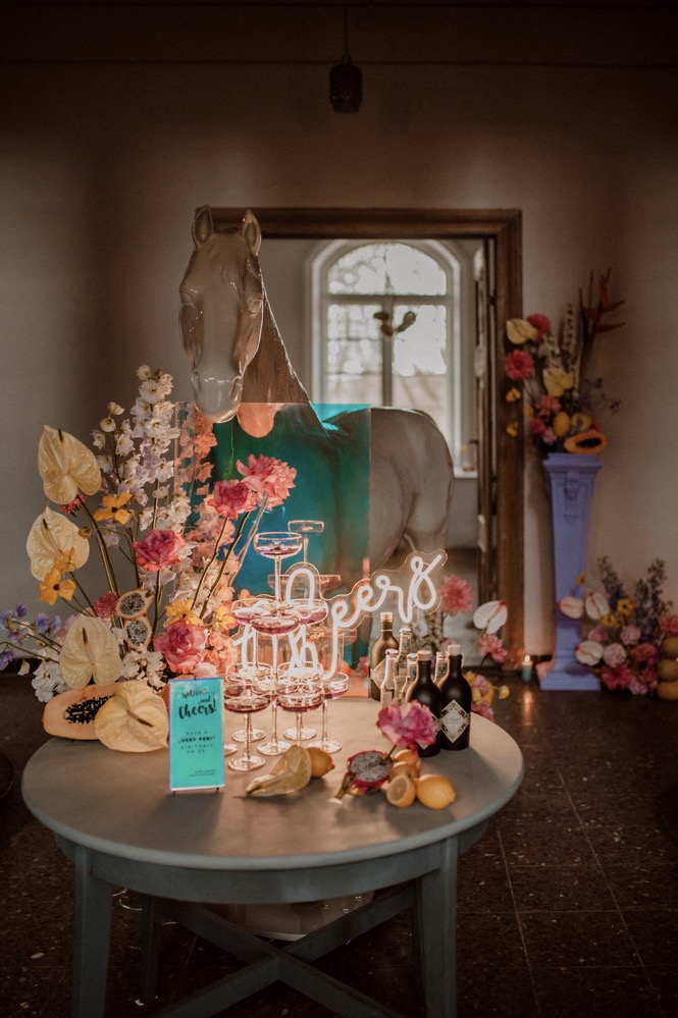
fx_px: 990
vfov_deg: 54.5
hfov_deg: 37.8
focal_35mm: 35
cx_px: 339
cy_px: 509
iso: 500
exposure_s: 1/250
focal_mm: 35
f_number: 1.4
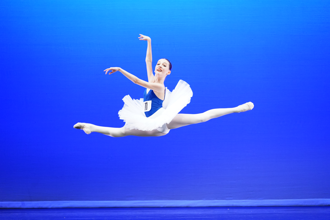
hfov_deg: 14.4
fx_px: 1302
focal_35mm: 142
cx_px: 165
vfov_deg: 9.7
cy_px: 110
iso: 4000
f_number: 3.2
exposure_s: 1/400
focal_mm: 142
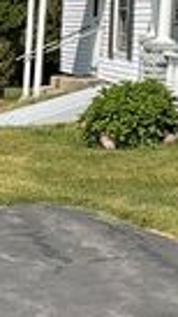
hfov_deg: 9.1
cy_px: -38
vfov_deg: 17.9
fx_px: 966
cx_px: 481
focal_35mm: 115
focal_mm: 3
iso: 16
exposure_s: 1/2801
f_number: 1.8
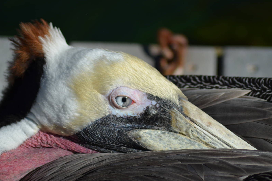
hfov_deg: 5.7
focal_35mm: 363
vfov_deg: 3.8
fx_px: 2742
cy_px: 90
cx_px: 136
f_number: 5.6
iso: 200
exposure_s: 1/2000
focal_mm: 240
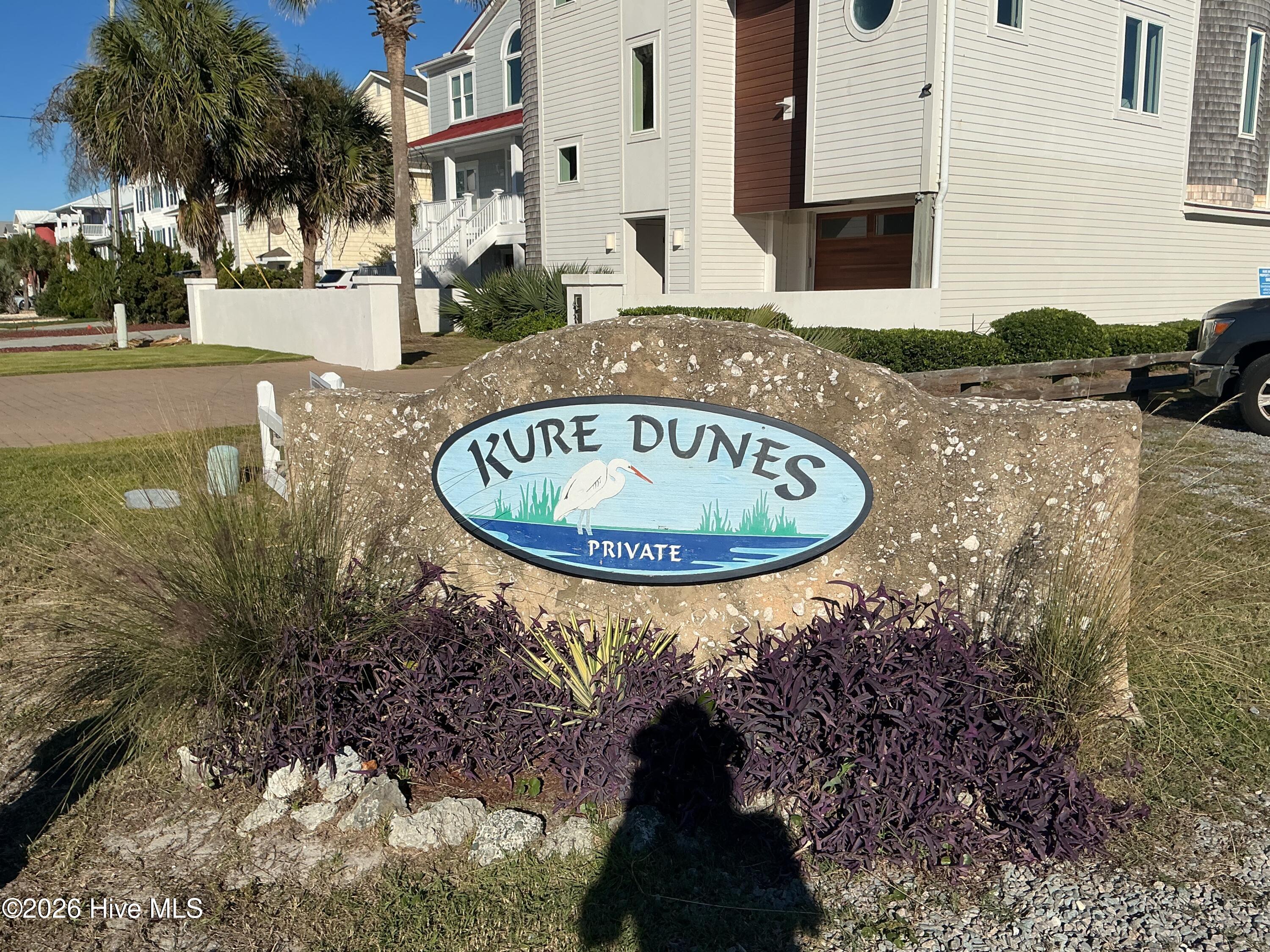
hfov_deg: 61.7
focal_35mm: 29
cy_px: 476
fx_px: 1064
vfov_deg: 48.2
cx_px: 635
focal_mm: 3
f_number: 1.8
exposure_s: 1/4405
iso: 25
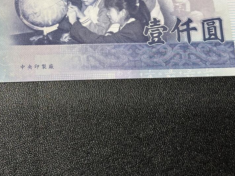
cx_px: 41
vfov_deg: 15.5
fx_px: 638
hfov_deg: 20.6
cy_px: 14
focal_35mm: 94
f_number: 1.78
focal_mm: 6.86
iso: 100
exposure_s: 1/50
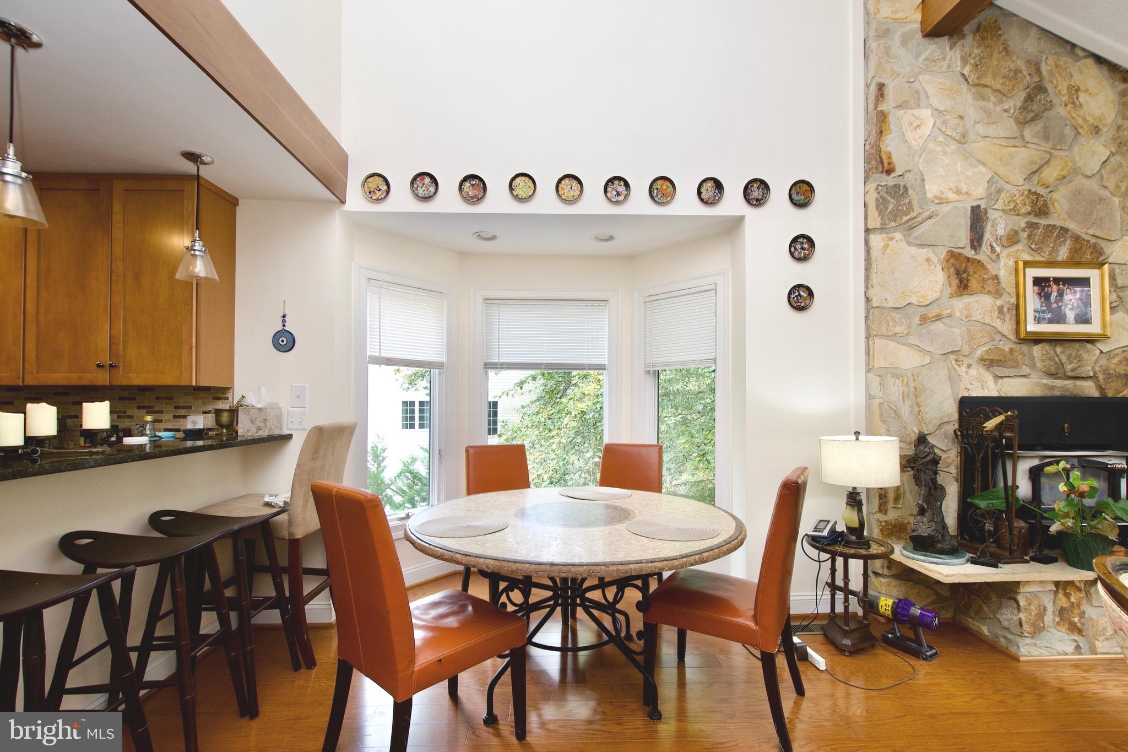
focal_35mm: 15
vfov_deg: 77.3
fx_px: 470
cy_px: 376
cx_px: 564
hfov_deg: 100.4
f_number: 7.1
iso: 320
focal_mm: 10
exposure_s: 1/30
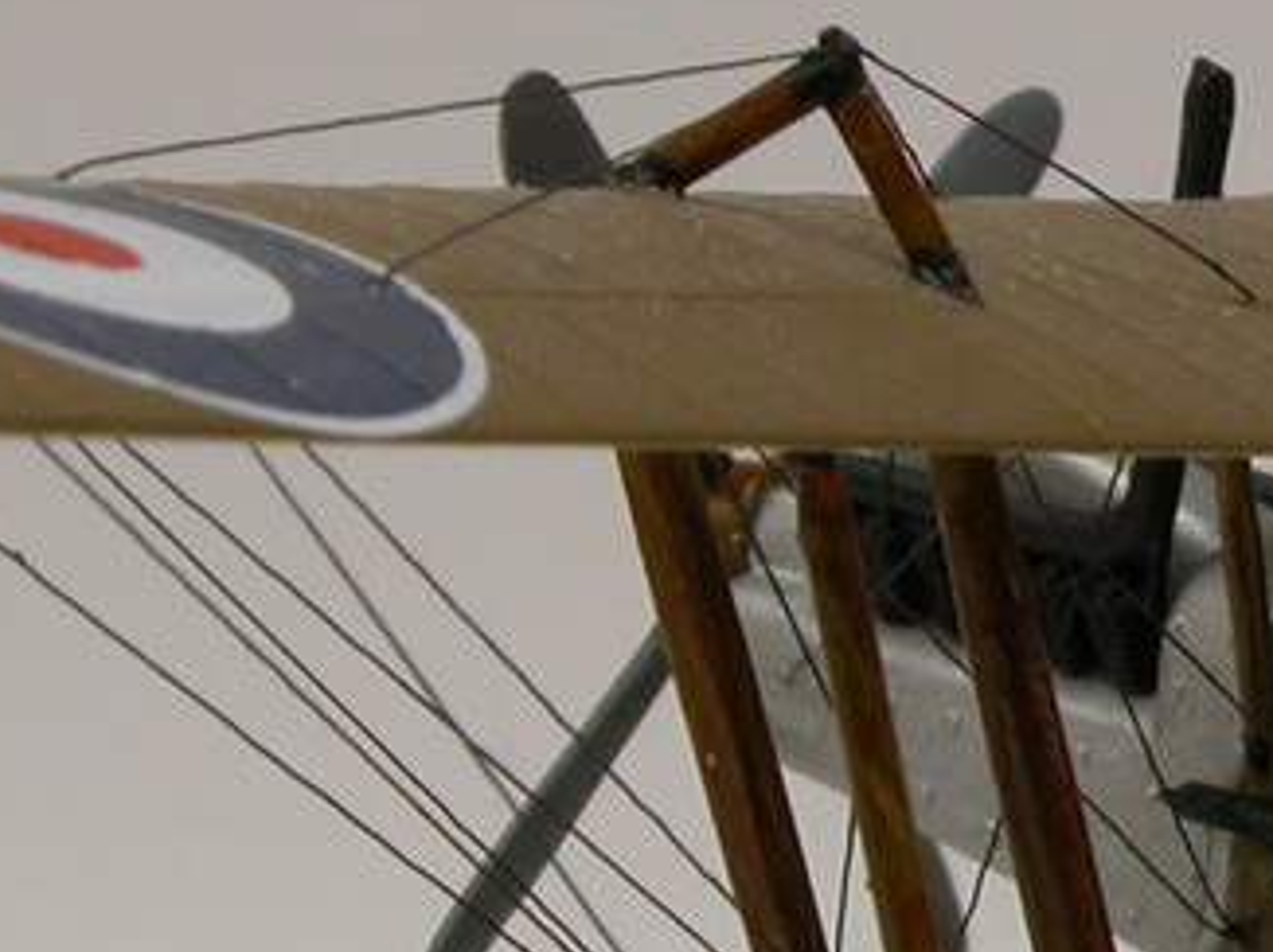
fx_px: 15949
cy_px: 675
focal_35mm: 434
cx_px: 1931
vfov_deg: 3.4
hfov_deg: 4.5
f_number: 7.4
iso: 100
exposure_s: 1/34.4
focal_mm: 27.3
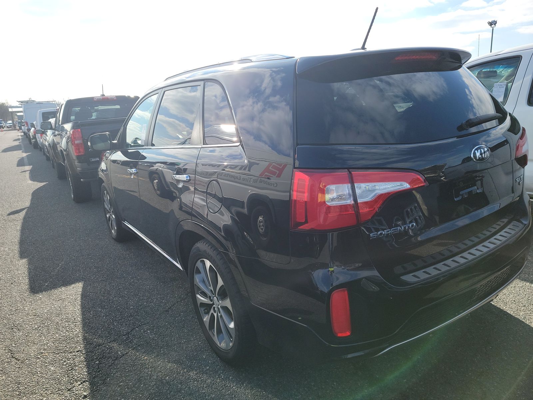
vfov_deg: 56.8
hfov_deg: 71.6
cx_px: 266
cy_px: 200
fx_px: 370
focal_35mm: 24
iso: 50
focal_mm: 6.7
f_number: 1.8
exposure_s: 1/646
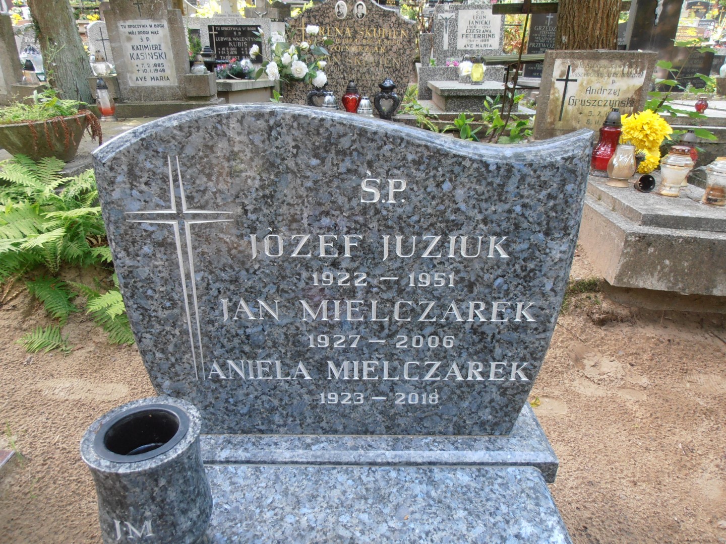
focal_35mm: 24
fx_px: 503
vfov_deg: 56.8
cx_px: 363
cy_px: 272
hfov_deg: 71.6
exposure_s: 1/30
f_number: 3
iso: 100
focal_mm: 4.2
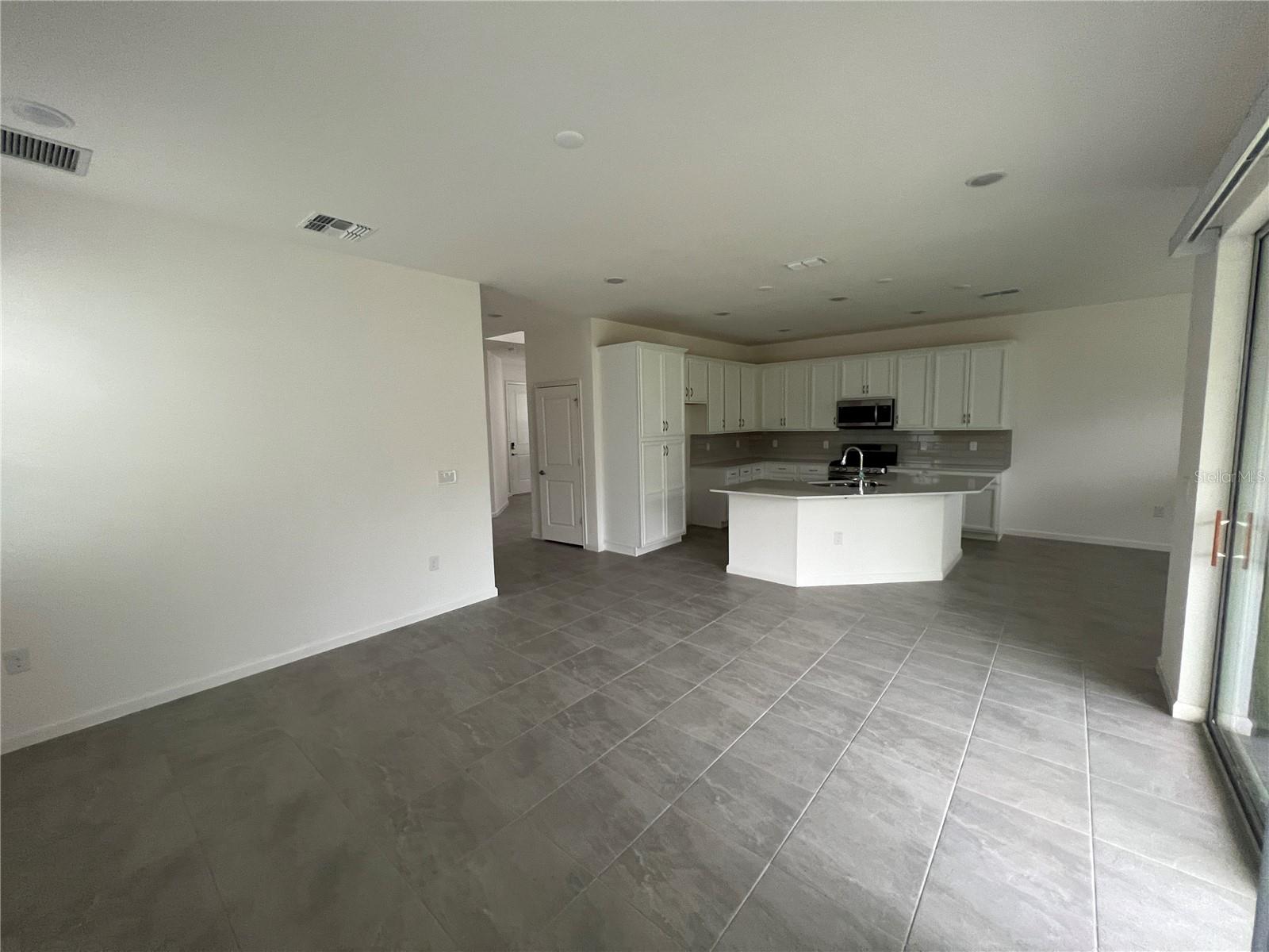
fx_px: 477
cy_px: 476
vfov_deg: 89.9
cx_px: 634
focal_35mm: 13
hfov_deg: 106.2
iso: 250
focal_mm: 1.57
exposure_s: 1/63
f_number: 1.8
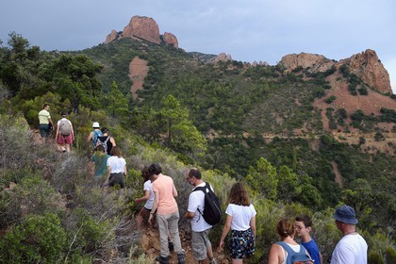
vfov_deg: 53.1
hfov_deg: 73.7
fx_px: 264
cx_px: 198
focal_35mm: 24
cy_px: 132
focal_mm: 24
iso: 400
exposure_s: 1/200
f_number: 8
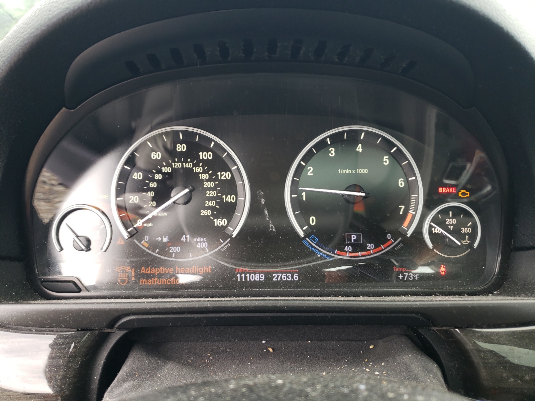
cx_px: 268
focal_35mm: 26
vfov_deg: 53.1
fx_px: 402
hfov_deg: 67.3
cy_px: 200
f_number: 1.5
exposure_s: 1/50
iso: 53
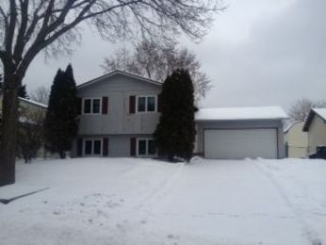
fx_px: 330
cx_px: 163
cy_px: 122
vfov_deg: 40.7
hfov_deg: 52.6
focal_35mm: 35
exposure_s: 1/1326
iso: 50
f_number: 2.4
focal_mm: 4.28
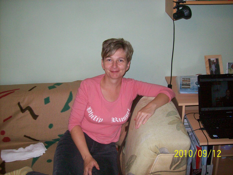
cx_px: 116
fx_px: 242
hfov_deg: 51.4
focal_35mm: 36
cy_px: 88
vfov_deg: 39.7
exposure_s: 1/64
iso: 200
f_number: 2.7
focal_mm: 6
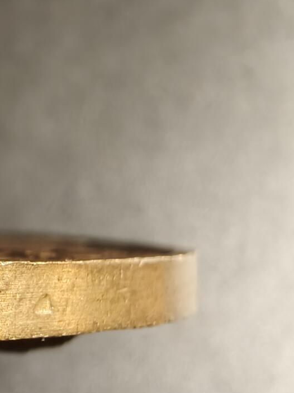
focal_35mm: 59
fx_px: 669
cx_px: -79
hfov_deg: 22.4
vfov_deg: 30.2
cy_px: 403
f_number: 2
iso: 160
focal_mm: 2.32
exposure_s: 1/83.5
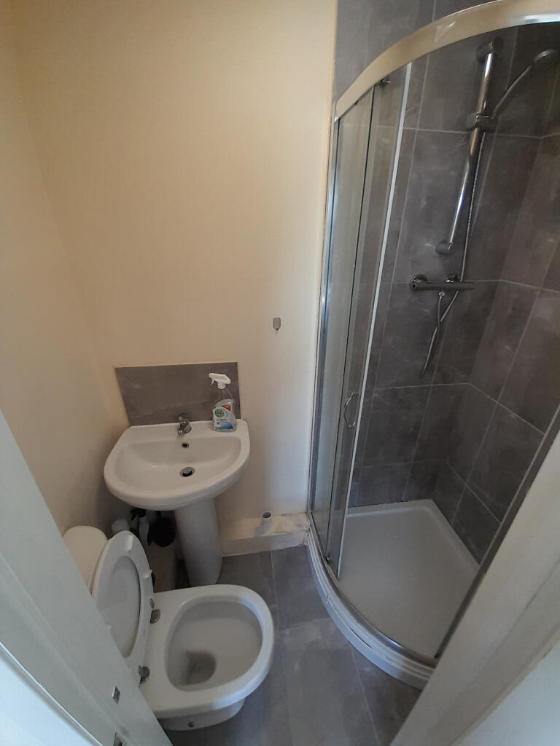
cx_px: 280
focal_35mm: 13
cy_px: 373
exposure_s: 1/50
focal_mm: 1.13
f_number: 2.2
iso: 80
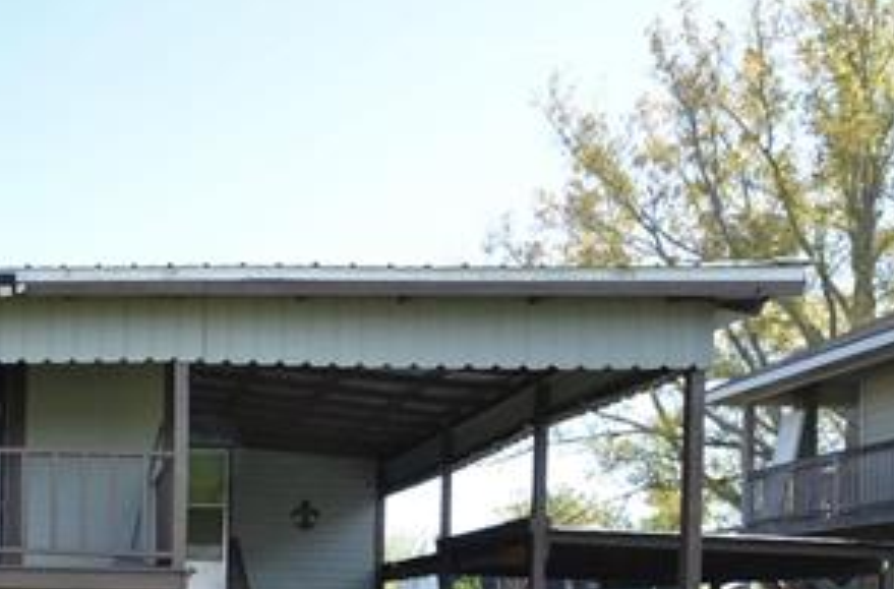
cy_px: 584
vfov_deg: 33.5
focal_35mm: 36
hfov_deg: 43.3
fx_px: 893
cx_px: -52
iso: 200
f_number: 7.1
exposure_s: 1/200
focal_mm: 11
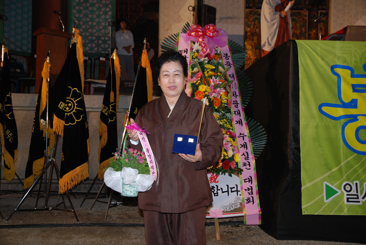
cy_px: 122
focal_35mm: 36
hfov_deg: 53.0
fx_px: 367
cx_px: 183
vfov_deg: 37.0
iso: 200
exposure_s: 1/60
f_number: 4
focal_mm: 24
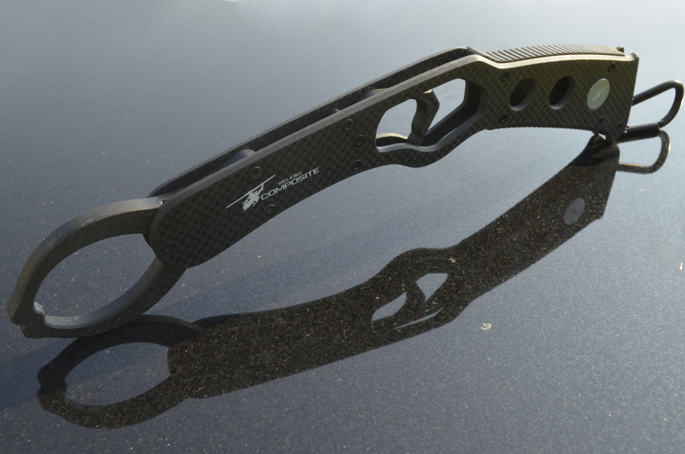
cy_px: 227
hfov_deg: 49.6
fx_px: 741
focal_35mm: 39
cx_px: 342
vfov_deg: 34.1
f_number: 11
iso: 800
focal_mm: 26
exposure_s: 1/250
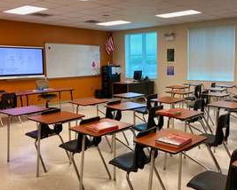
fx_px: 267
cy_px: 92
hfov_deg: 47.8
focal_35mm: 38
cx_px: 134
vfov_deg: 39.2
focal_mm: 4.25
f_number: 1.8
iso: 125
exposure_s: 1/120
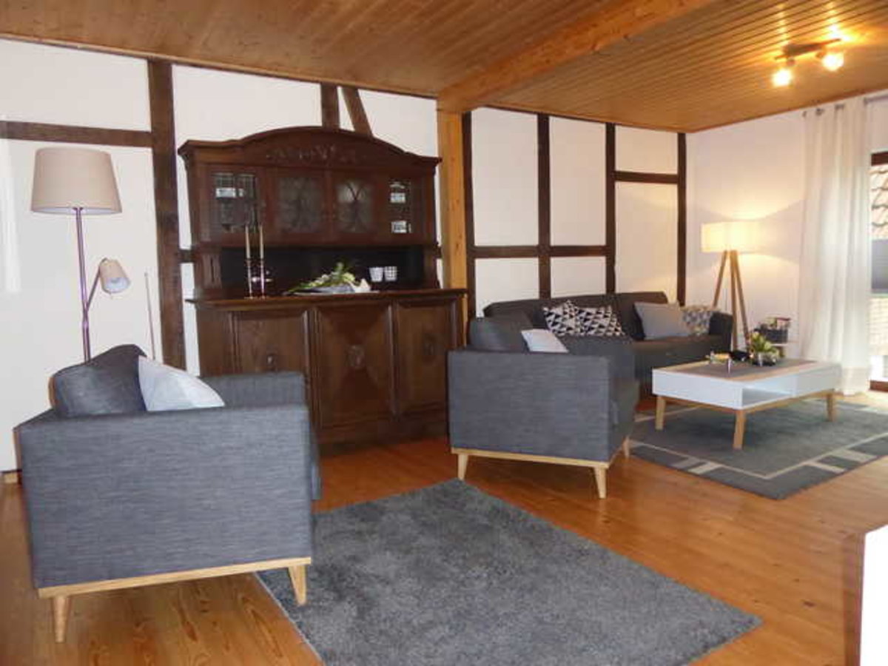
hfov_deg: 71.6
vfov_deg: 56.8
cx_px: 444
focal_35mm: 24
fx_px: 616
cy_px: 333
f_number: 3.3
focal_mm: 4.3
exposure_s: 1/60
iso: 800
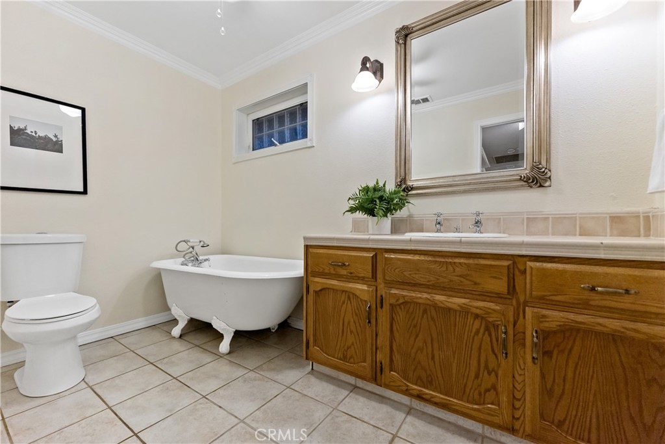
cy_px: 222
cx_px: 332
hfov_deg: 104.2
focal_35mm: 14
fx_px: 259
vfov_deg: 81.2
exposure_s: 1/160
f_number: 3.5
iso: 1250
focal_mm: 14
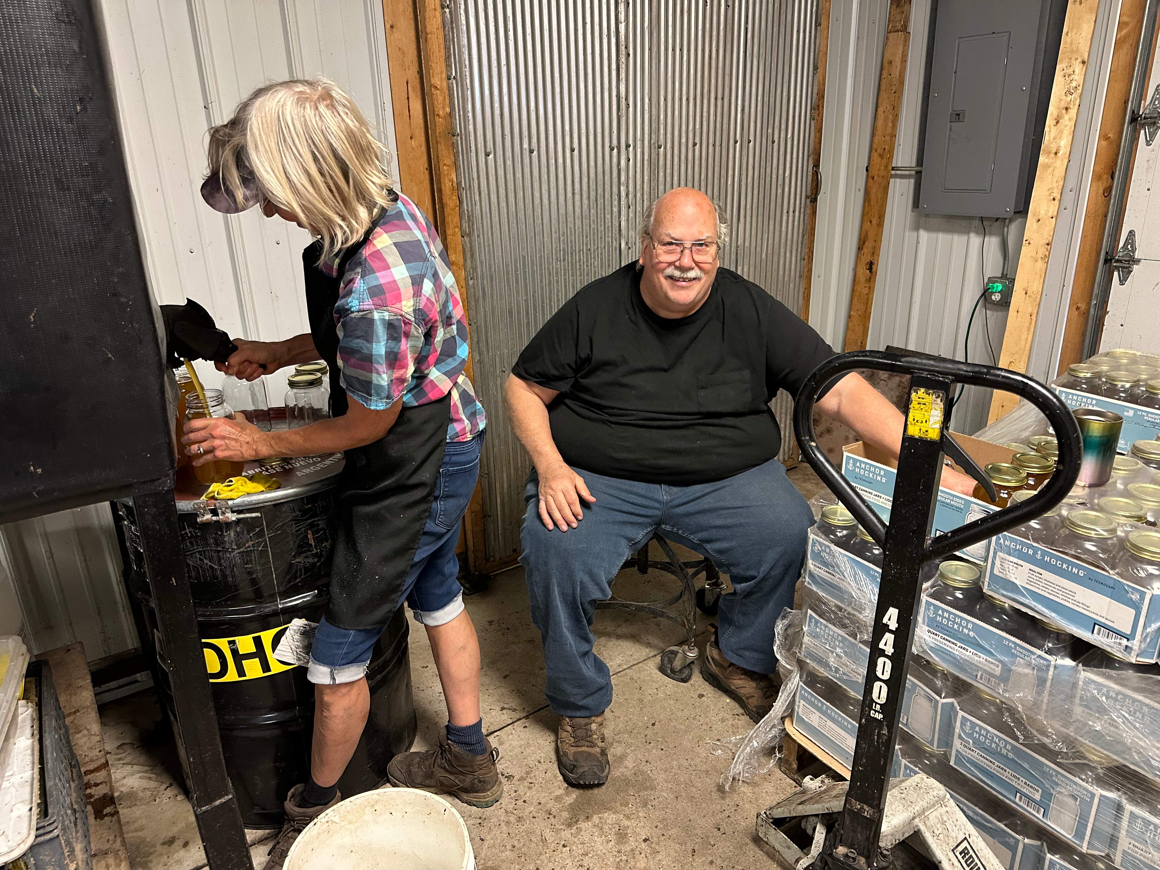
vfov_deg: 56.8
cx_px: 580
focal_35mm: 24
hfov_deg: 71.6
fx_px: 804
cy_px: 435
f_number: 1.78
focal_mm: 6.86
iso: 400
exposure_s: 1/60
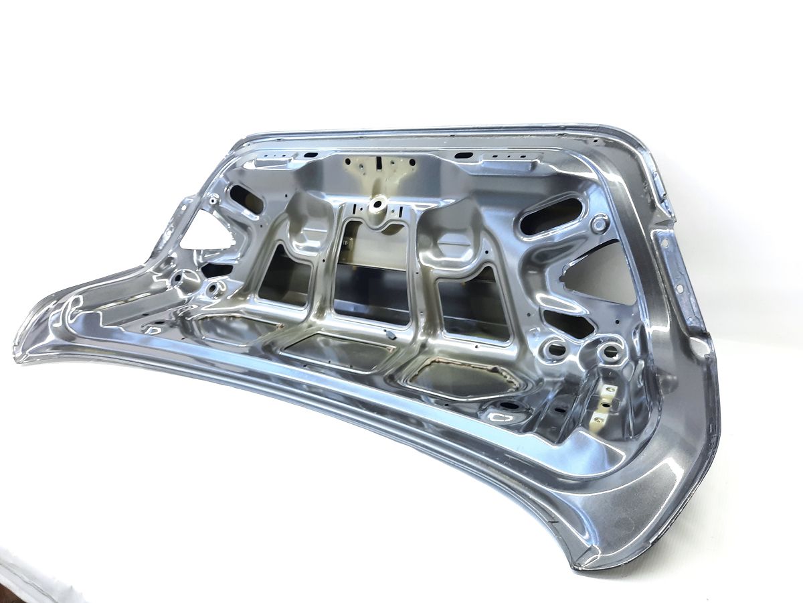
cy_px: 302
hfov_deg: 69.4
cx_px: 402
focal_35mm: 25
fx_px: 580
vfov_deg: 54.9
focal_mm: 4.6
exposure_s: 1/50
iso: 200
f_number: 2
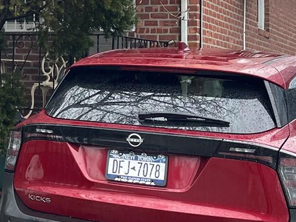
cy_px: 8
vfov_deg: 14.9
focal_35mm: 98
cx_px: -79
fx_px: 838
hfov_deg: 18.7
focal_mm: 5.1
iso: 80
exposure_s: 1/121
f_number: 1.6
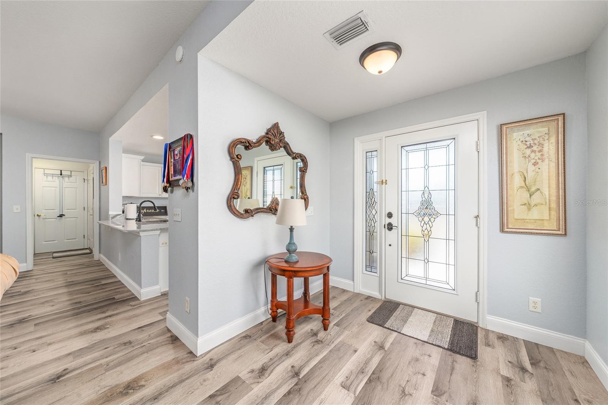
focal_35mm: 13
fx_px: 219
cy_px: 202
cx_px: 304
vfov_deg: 85.4
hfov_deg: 108.3
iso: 320
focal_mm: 13
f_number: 9
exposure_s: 1/13
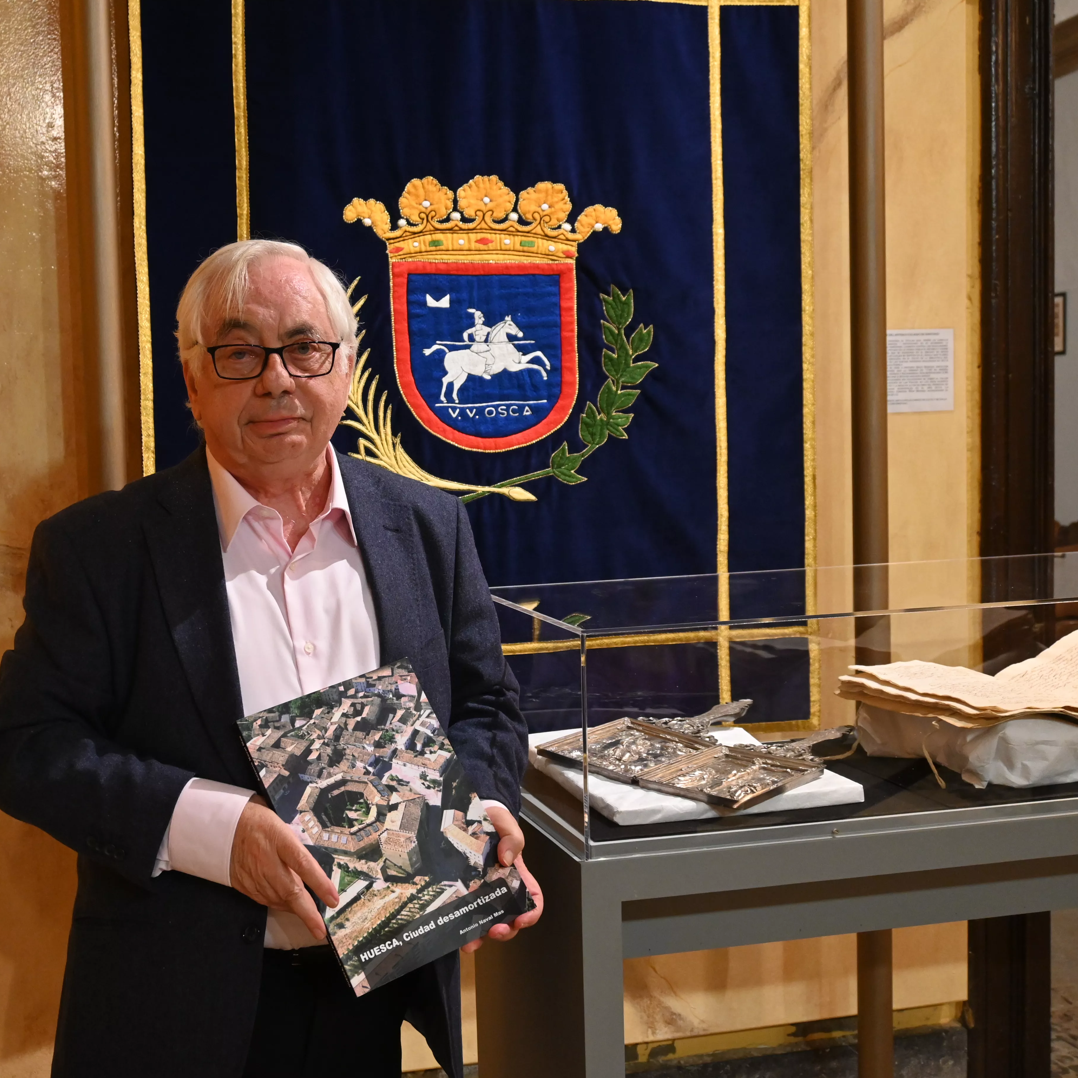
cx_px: 388
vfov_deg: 37.8
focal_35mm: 45
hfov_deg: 37.5
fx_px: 1573
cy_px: 544
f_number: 4.5
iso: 1600
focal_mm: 23
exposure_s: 1/80
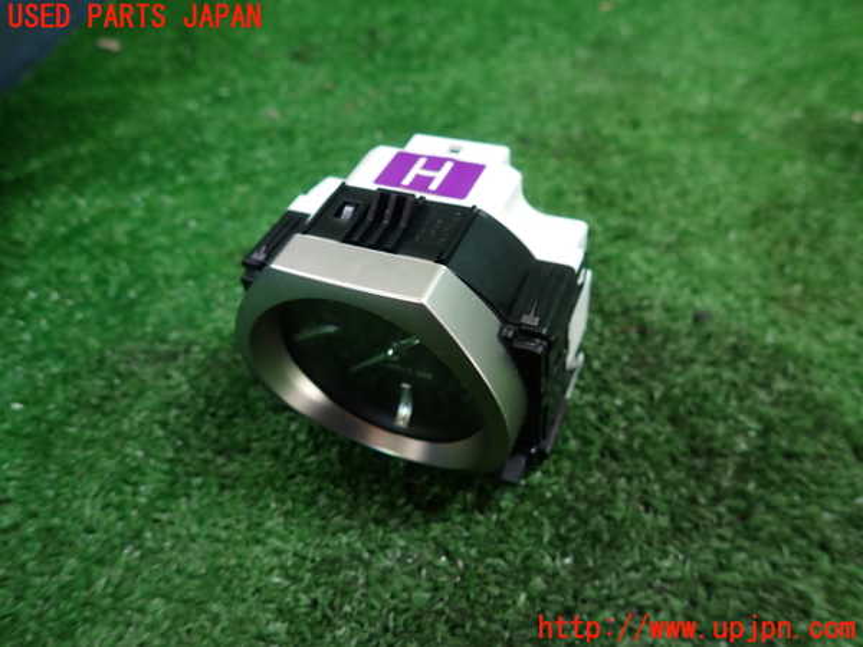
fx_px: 623
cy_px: 324
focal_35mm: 25
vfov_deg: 54.9
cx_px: 432
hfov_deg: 69.4
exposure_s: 1/40
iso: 200
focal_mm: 4.5
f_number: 2
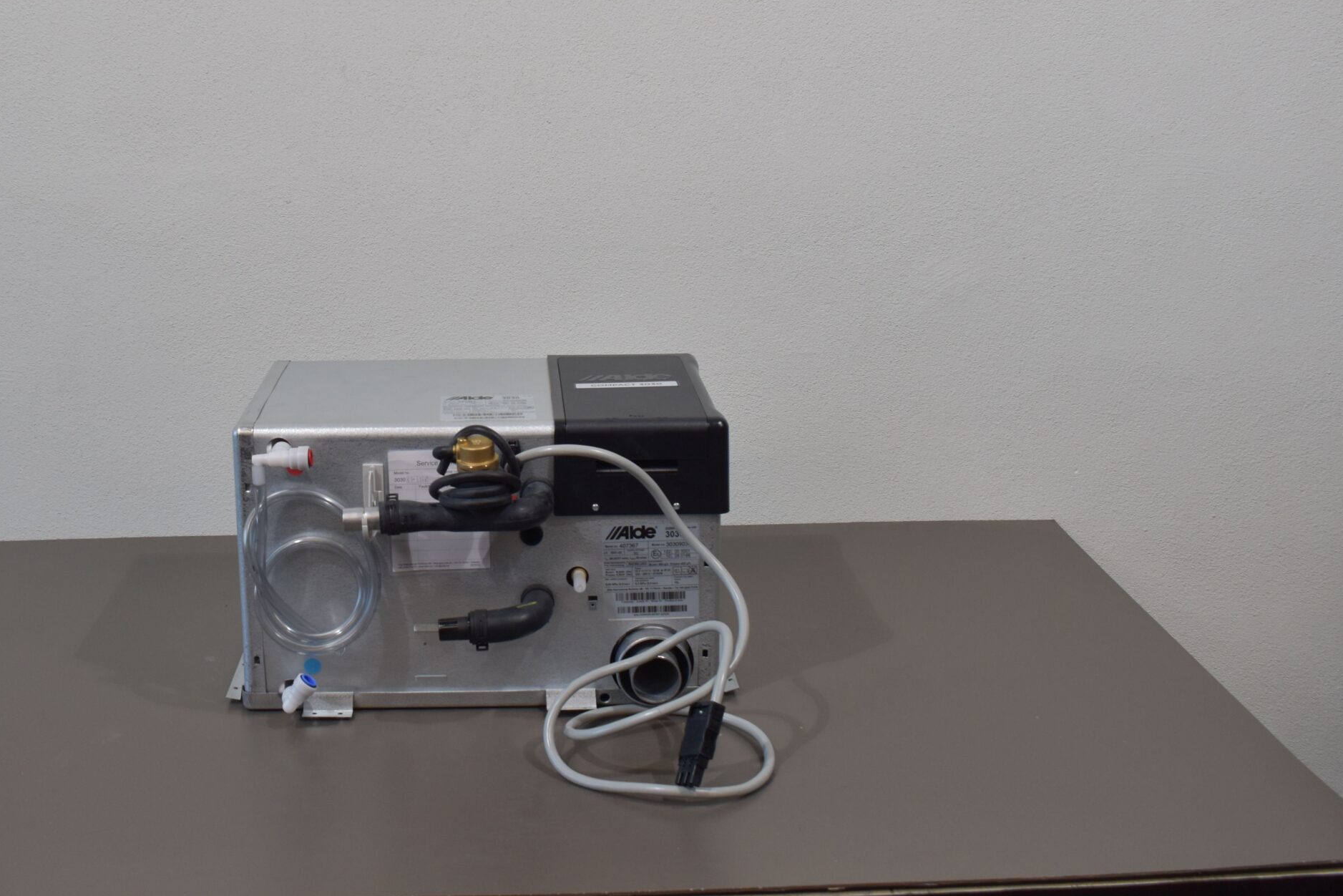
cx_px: 522
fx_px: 1679
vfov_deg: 29.7
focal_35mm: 45
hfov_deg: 43.3
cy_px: 328
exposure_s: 1/125
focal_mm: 22
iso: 320
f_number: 5.6
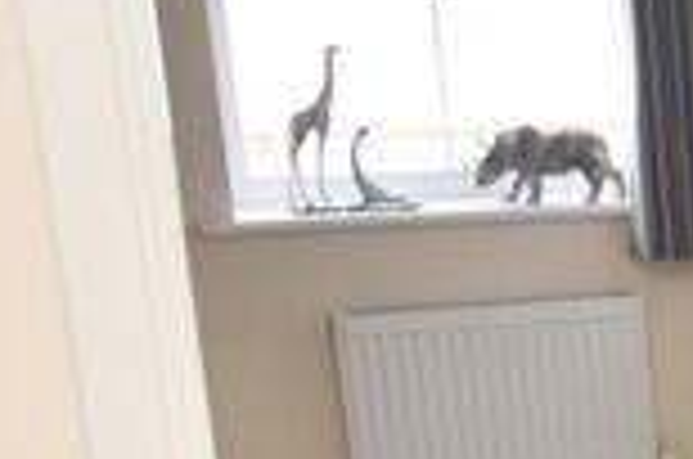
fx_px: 1921
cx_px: 1323
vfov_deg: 13.4
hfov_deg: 16.4
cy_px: 502
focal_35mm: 100
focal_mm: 10
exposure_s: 1/125
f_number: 4
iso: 800
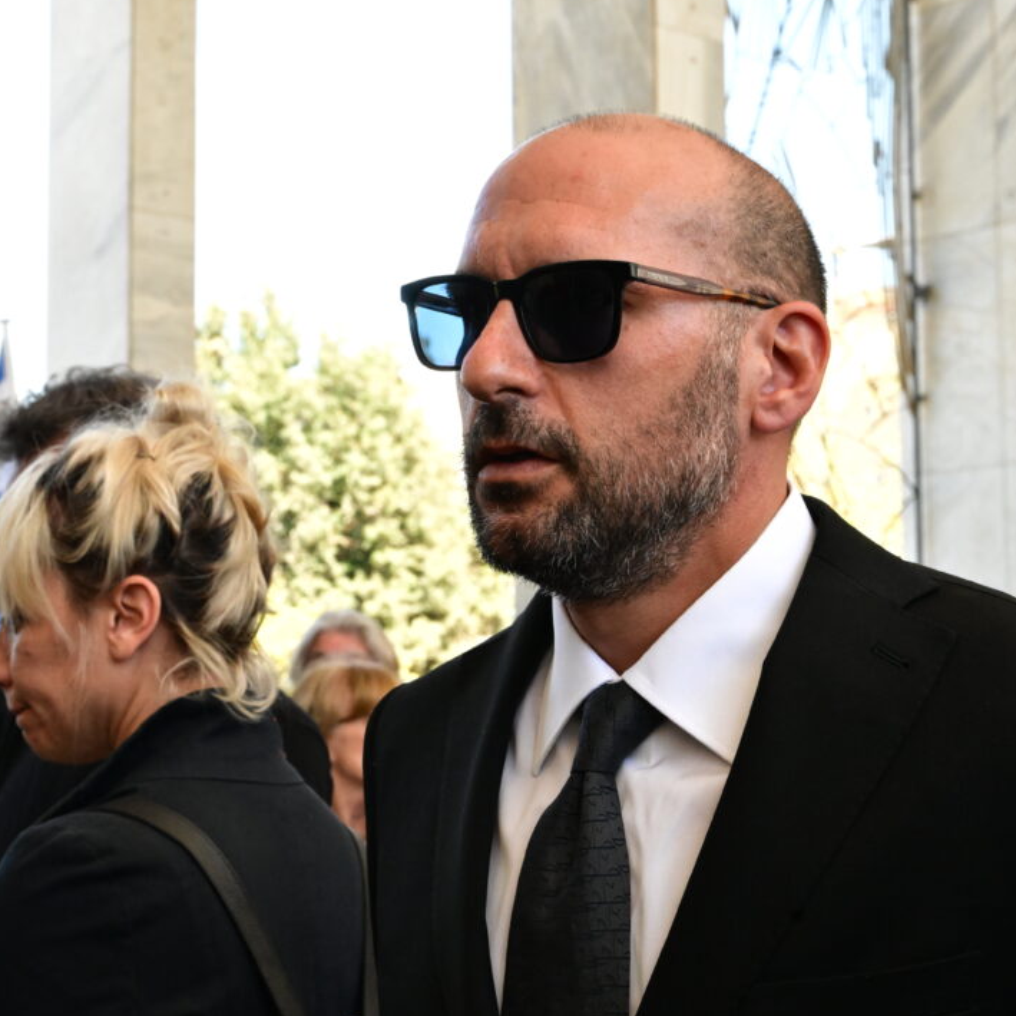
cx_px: 396
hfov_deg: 24.9
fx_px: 2291
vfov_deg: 25.0
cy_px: 540
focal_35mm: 69
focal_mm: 48
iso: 5000
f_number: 10
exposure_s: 1/640
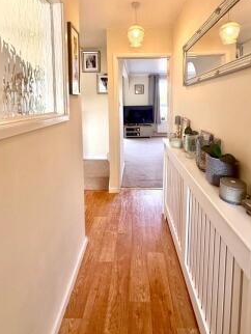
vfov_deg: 82.0
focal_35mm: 19
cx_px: 132
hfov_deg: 68.7
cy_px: 114
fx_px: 183
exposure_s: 1/99
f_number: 2.2
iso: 160
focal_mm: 2.22
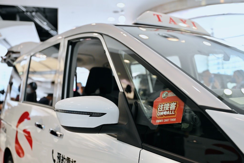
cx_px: 122
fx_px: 251
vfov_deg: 36.0
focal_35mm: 37
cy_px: 82
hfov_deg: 51.9
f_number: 3.2
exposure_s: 1/640
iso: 1600
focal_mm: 37
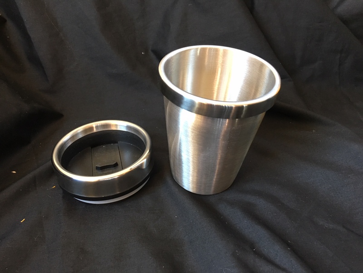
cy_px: 136
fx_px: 304
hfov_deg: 61.7
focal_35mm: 29
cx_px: 182
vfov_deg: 48.2
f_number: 2.2
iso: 125
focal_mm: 4.15
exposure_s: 1/30
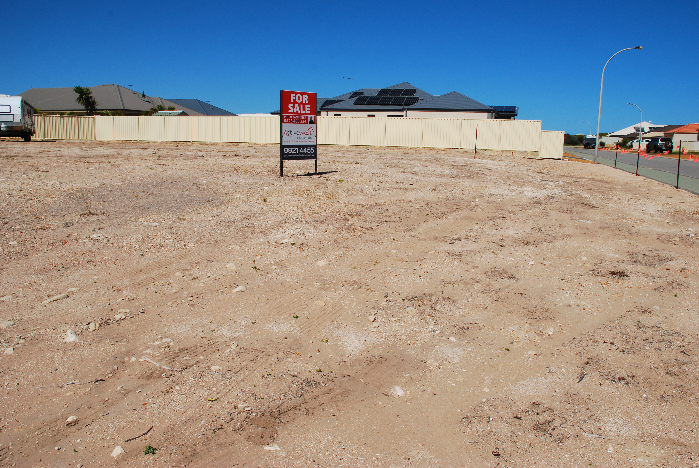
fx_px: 525
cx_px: 350
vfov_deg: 48.0
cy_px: 234
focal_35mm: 27
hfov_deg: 67.3
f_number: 11
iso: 200
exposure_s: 1/500
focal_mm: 18
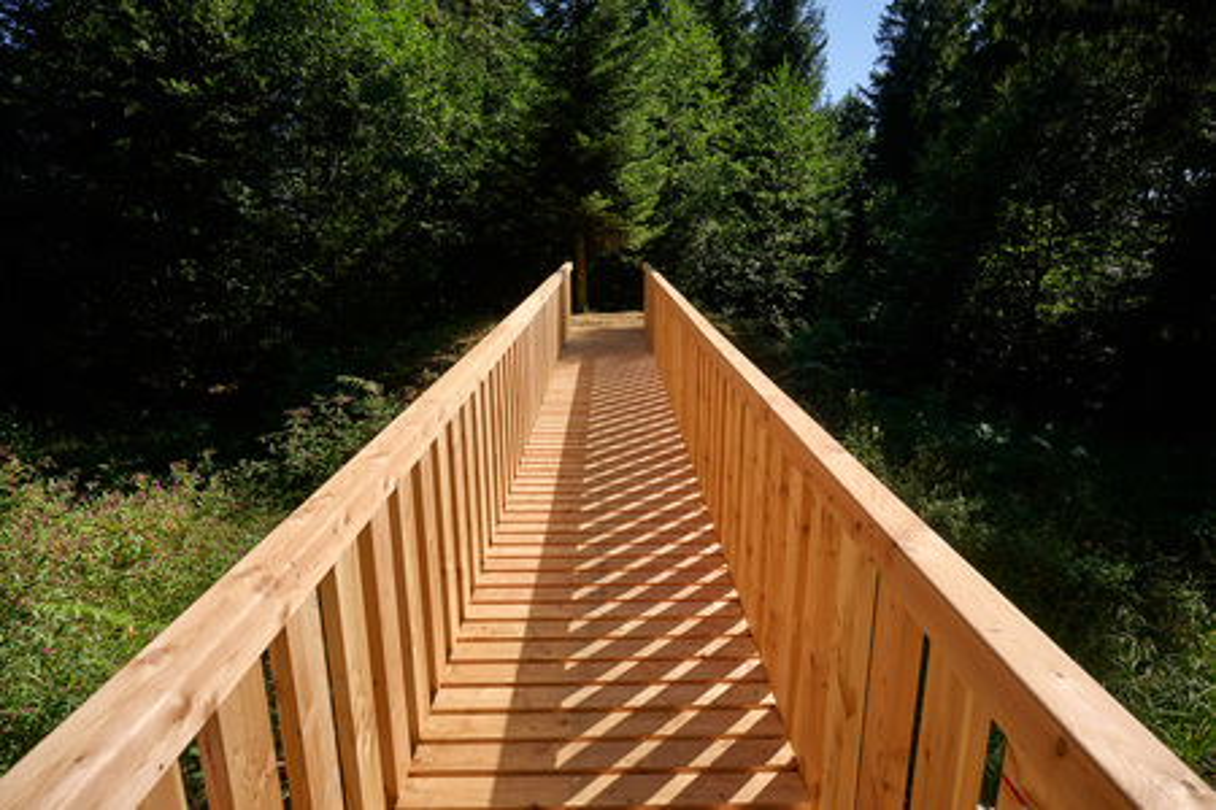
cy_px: 405
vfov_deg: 61.9
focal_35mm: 20
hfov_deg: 84.0
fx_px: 676
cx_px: 608
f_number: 8
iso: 64
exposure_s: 1/250
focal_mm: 20
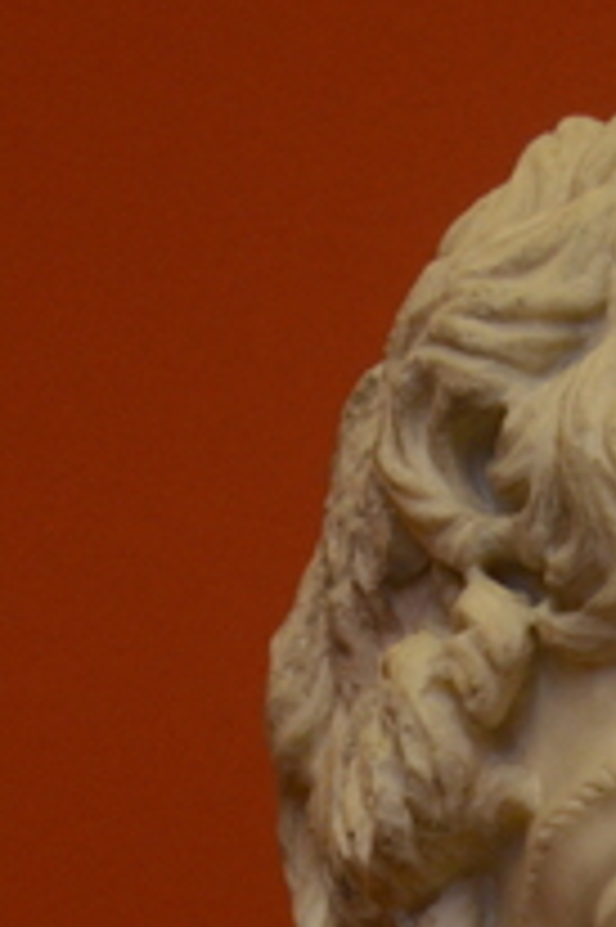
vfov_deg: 11.4
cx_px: 881
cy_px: 1372
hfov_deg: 7.8
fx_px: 4473
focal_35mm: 174
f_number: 4.2
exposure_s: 1/8
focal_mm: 36
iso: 1250
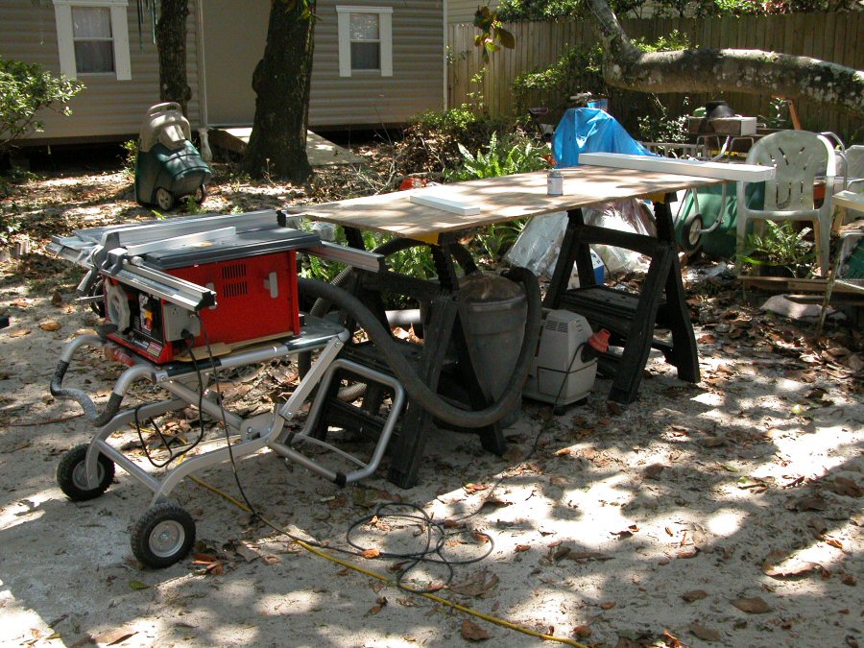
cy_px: 324
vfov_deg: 34.3
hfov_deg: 44.8
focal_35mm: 42
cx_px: 432
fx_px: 1048
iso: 400
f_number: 3.7
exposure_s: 1/608
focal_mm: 10.7
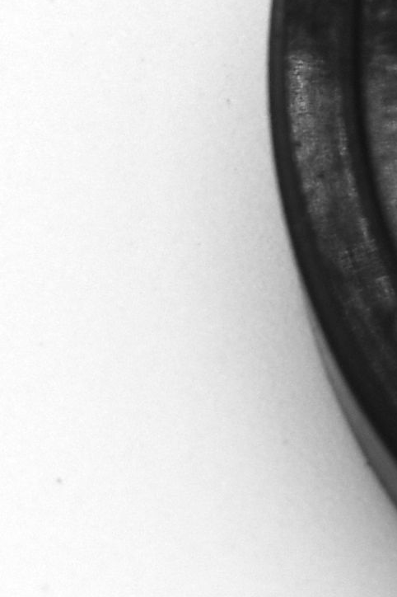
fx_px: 11327
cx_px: 1114
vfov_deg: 3.0
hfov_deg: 2.0
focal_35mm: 684
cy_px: -62
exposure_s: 1/250
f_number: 8
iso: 100
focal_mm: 55
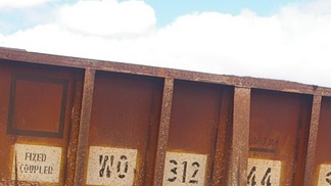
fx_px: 1361
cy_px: 276
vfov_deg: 7.7
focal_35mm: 155
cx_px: 294
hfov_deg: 13.8
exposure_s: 1/350
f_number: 8
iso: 200
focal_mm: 25
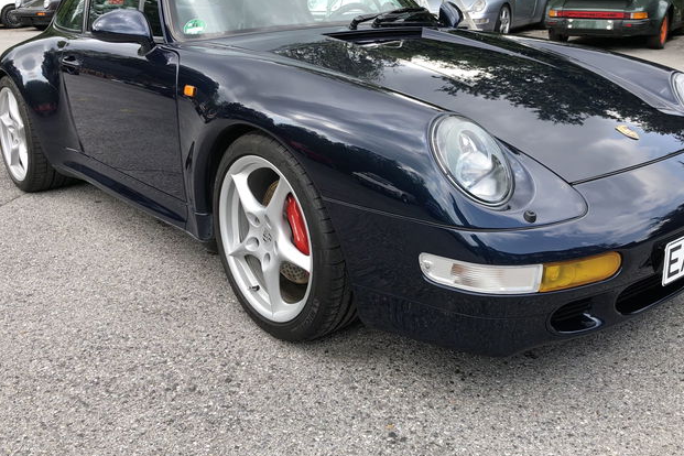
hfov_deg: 53.1
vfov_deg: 36.7
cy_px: 181
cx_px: 367
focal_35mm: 36
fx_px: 684
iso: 20
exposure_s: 1/384
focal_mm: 4
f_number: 1.8
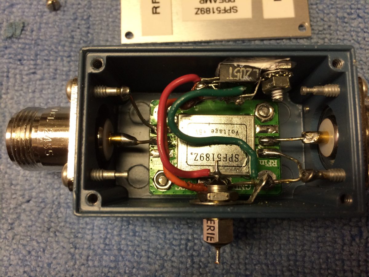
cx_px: 184
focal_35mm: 29
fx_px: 309
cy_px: 138
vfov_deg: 48.2
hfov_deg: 61.7
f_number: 2.2
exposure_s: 1/30
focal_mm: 4.15
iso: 100
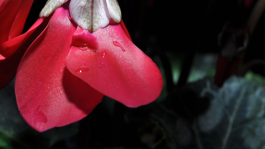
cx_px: 99
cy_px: 7
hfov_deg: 20.5
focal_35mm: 104
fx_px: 731
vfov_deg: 11.5
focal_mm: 40
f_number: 14
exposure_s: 8
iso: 200
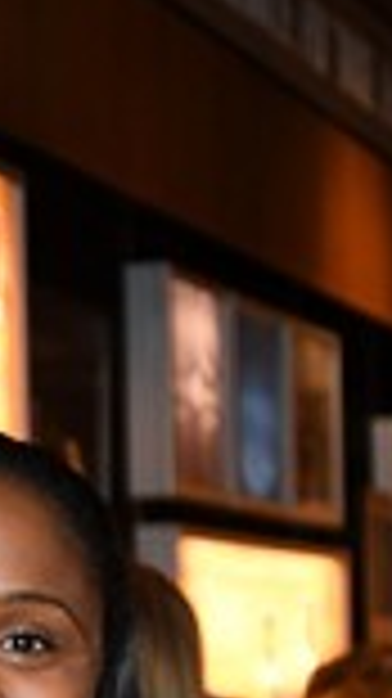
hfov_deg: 7.5
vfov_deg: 13.6
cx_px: -338
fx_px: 2887
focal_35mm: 156
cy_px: 709
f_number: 3.5
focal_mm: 28
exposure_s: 1/125
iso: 800
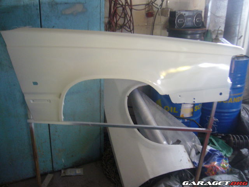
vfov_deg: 40.7
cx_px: 124
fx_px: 252
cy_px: 94
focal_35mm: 35
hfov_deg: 52.6
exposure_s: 1/15
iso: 200
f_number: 2.8
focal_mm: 5.8
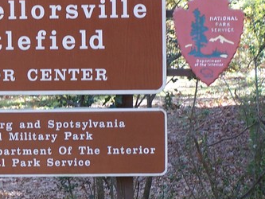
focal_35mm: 225
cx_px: 18
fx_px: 1723
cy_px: 80
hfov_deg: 8.8
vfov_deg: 6.6
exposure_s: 1/60
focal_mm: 19.4
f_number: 3.2
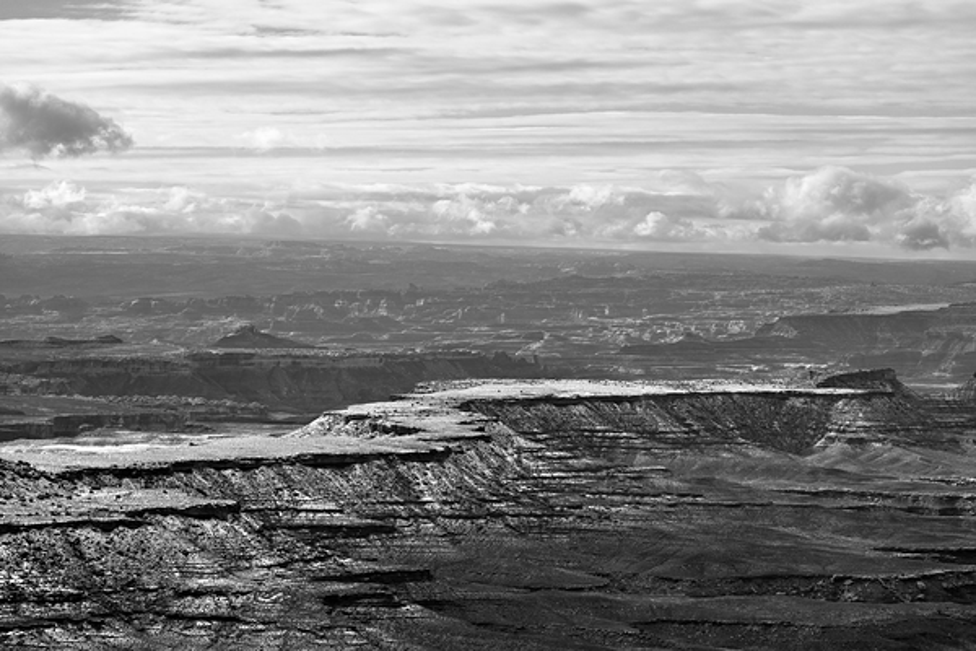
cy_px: 326
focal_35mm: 125
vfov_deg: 11.0
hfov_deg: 16.4
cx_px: 488
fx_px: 3389
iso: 100
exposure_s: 1/400
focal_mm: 125
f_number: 7.1
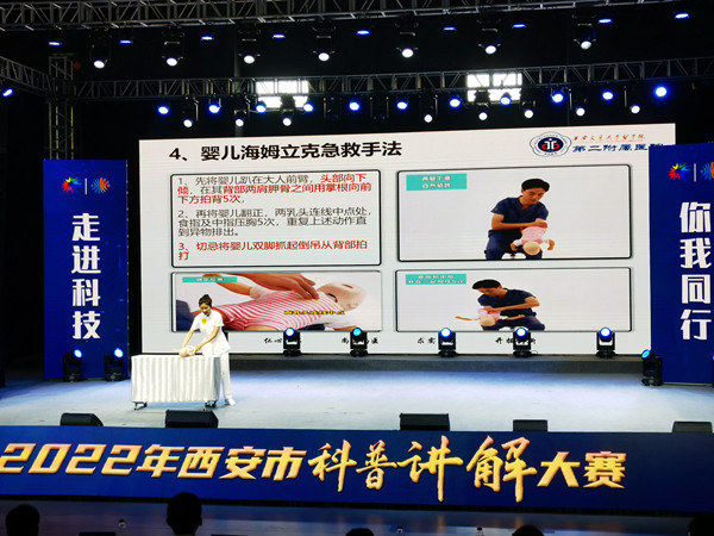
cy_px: 268
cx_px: 357
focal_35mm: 54
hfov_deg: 35.5
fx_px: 1114
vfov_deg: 27.0
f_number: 4
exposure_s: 1/118
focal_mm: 6.67
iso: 64
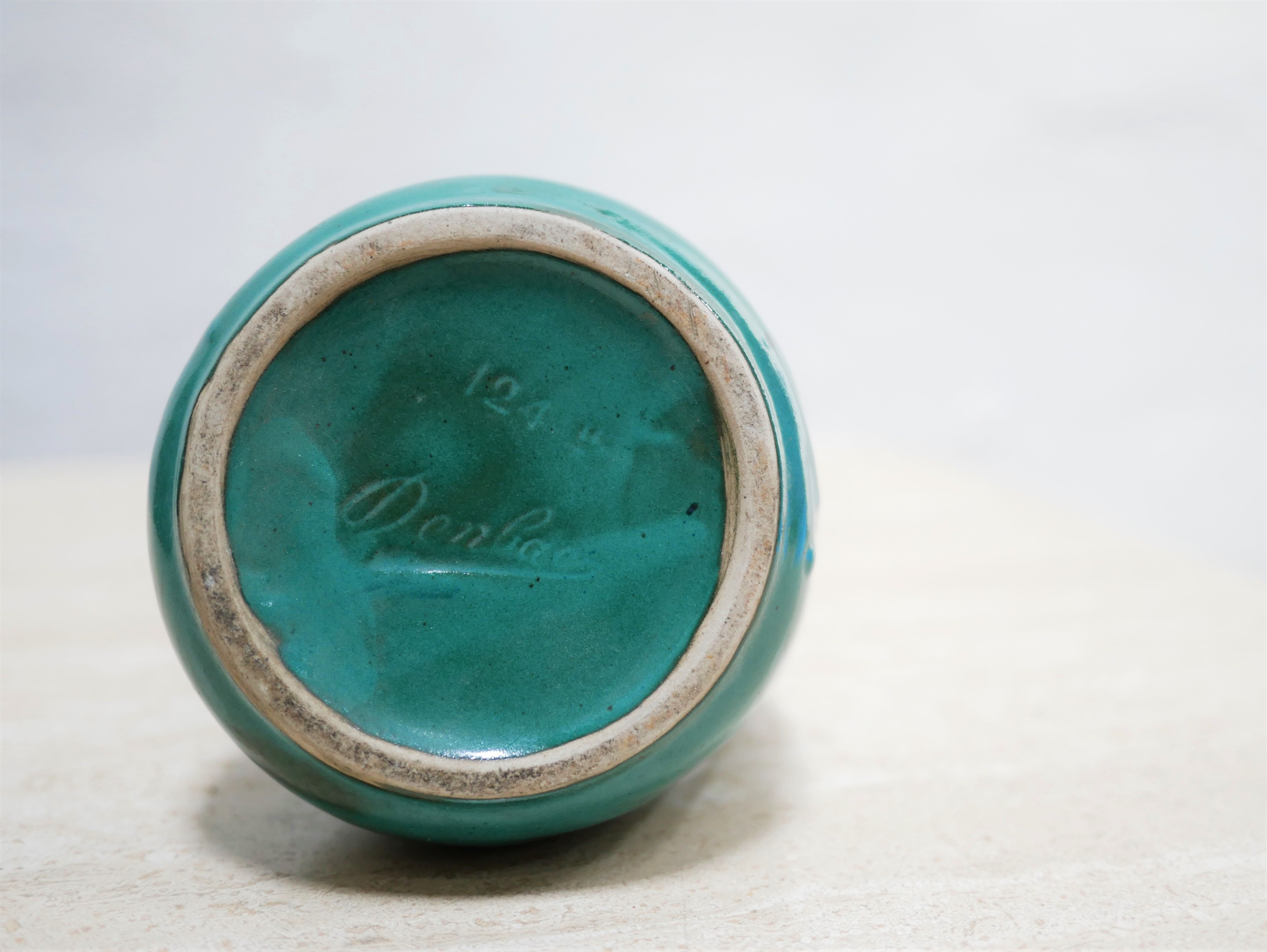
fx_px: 1465
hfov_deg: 46.8
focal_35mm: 40
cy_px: 476
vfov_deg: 36.0
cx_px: 634
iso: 400
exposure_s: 1/60
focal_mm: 20
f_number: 1.7
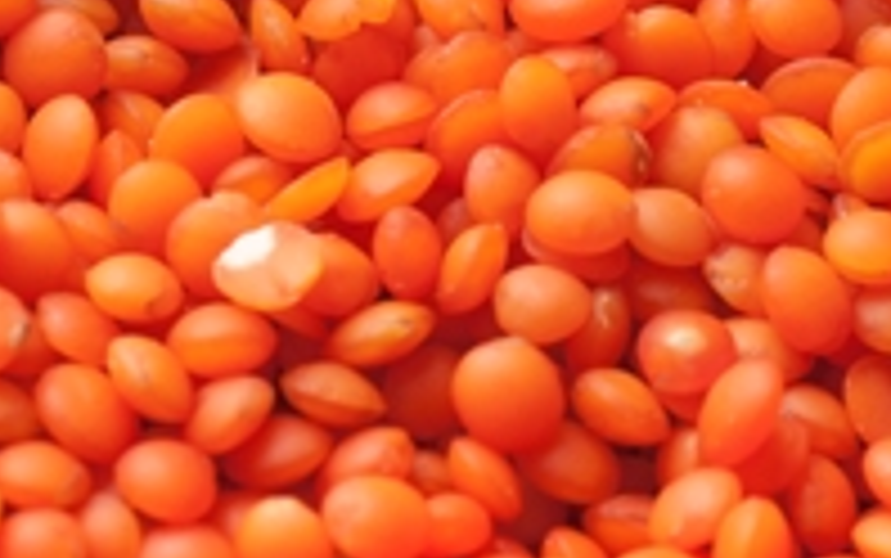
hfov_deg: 4.7
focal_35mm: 445
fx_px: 10812
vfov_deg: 3.0
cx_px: 738
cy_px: -92
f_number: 9
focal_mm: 90
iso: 100
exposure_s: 1/200
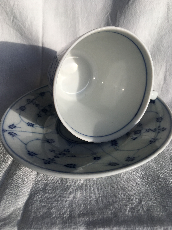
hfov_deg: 48.2
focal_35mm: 29
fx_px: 192
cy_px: 115
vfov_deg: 61.7
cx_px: 86
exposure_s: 1/591
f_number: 2.2
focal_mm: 4.15
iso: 25
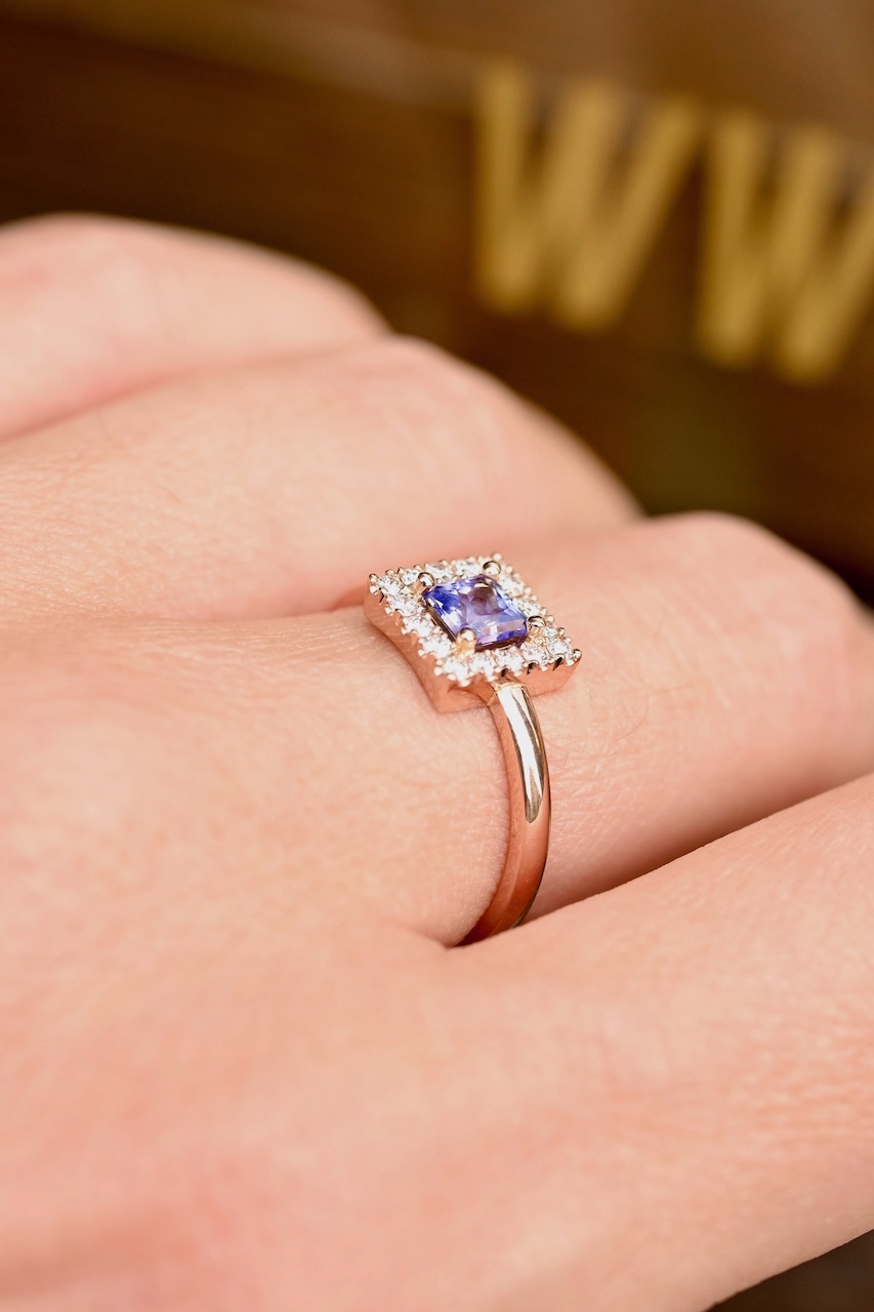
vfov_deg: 27.0
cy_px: 656
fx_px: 2732
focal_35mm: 75
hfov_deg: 18.2
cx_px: 437
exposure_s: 1/250
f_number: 7.1
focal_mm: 50
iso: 800
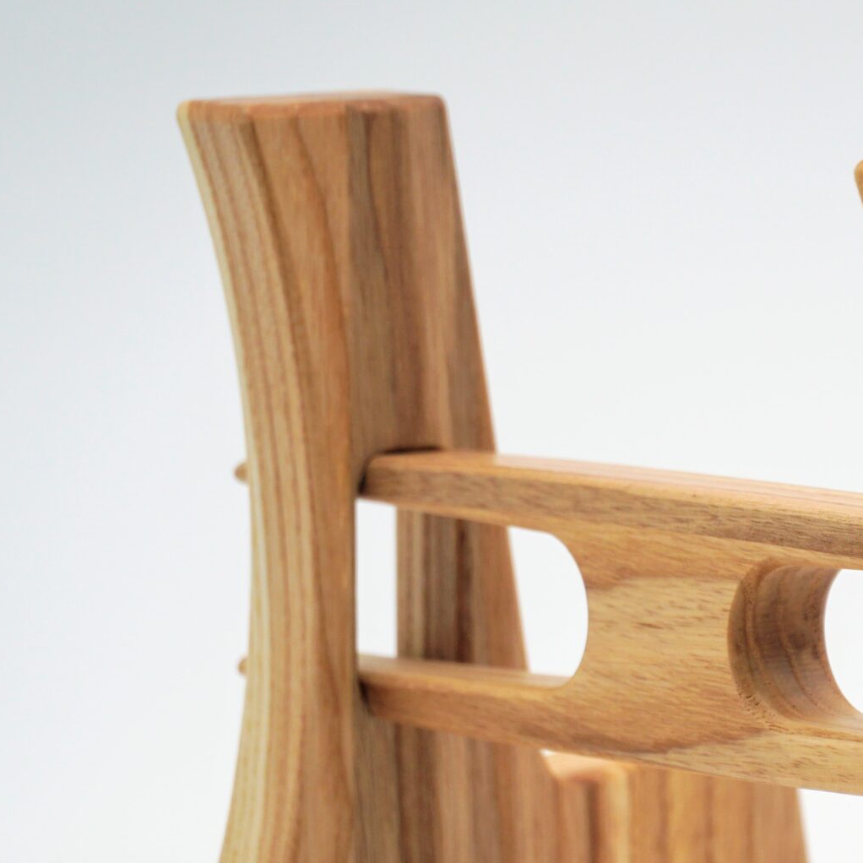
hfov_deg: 4.1
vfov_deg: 4.1
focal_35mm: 431
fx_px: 12159
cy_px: 638
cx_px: 818
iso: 320
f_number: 5.6
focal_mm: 135
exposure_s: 1/250
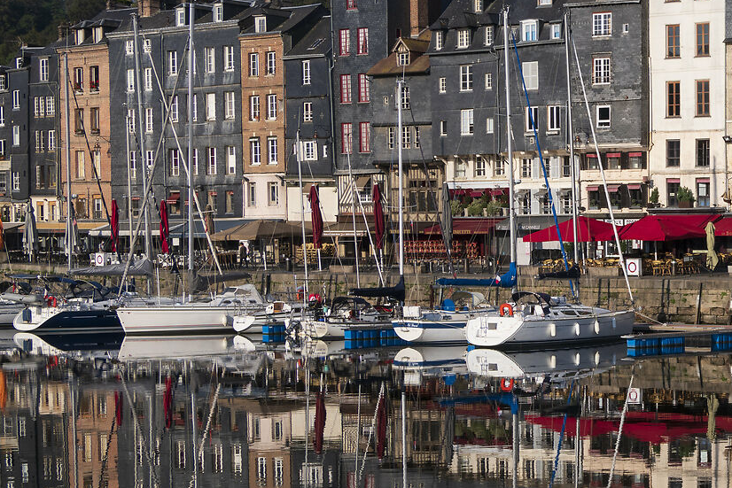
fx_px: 1891
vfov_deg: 14.7
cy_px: 356
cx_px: 999
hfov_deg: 19.8
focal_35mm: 93
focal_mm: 32
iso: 100
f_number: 10
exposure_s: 1/320
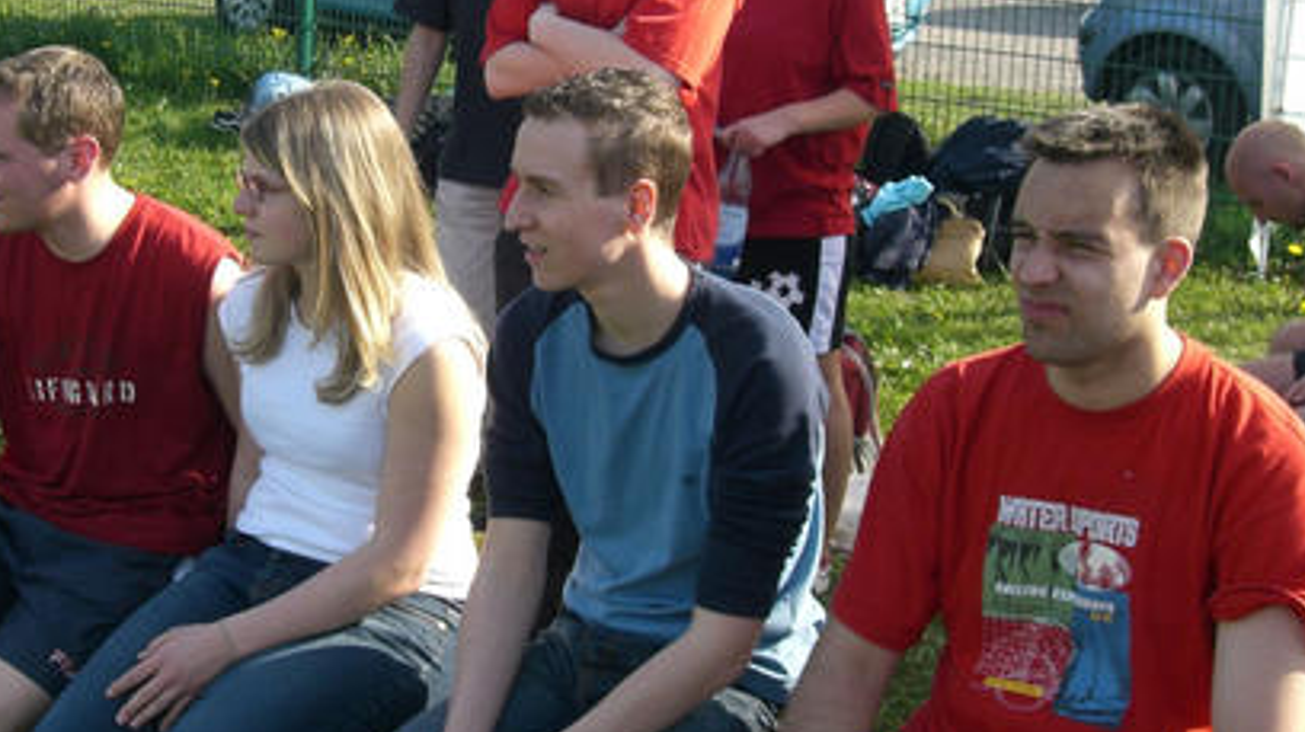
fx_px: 2248
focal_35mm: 65
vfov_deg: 18.5
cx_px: 393
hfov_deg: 32.0
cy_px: 265
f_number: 4.4
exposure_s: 1/200
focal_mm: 6.3
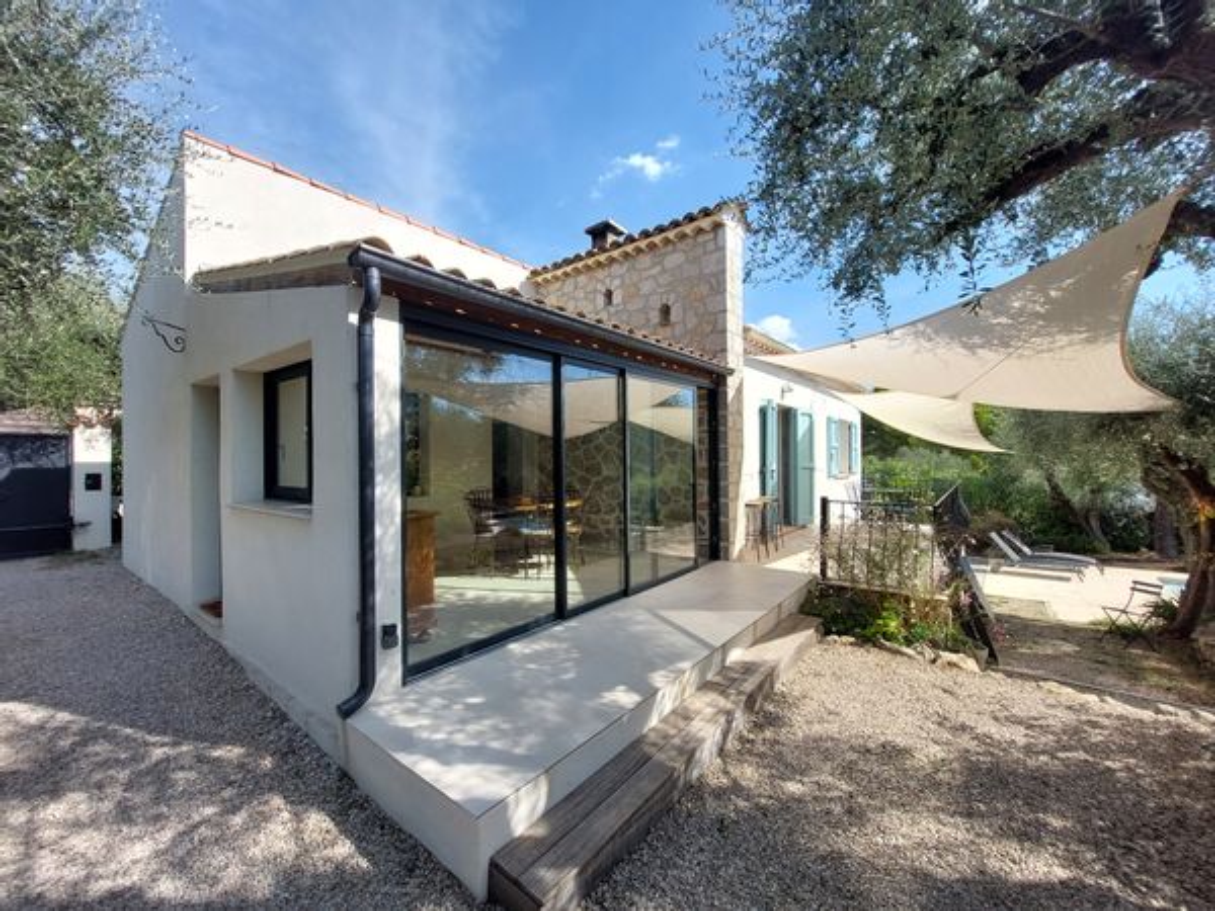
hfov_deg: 106.2
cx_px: 608
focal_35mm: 13
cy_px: 456
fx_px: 456
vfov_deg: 89.9
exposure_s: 1/992
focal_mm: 1.74
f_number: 2.2
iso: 50
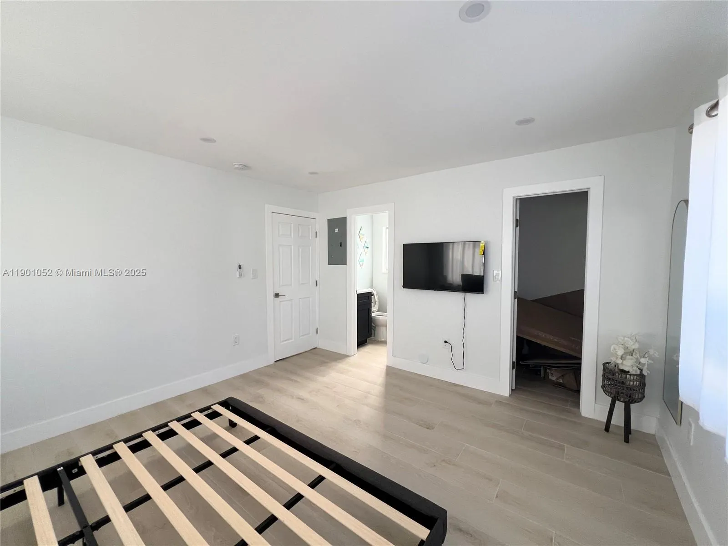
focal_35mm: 13
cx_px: 364
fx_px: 273
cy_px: 273
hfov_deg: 106.2
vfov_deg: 89.9
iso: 125
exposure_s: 1/99
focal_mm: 1.57
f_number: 1.8
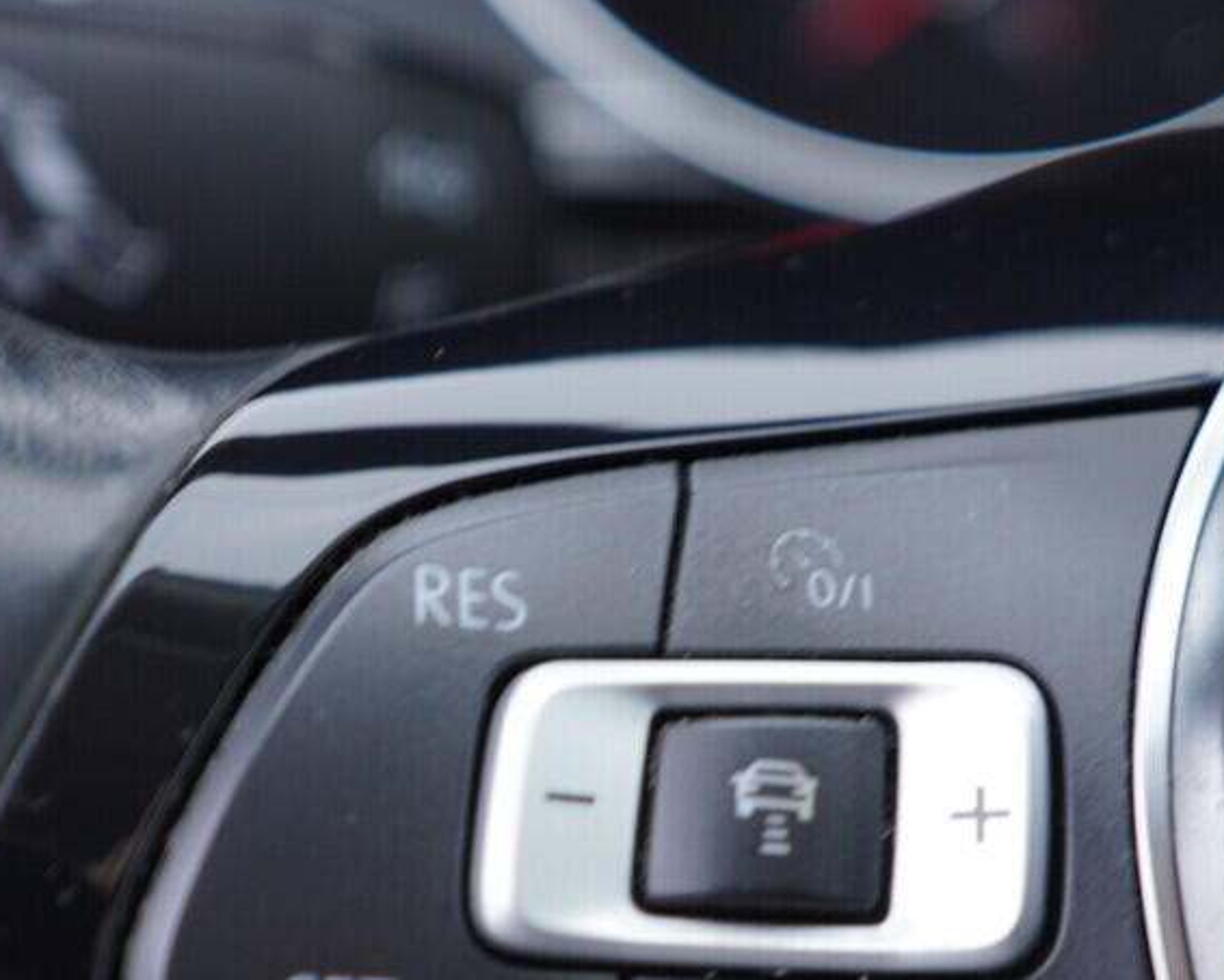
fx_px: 3116
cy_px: 755
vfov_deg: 17.7
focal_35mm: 86
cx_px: 631
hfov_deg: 22.2
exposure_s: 1/40
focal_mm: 24
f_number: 2.8
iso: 125
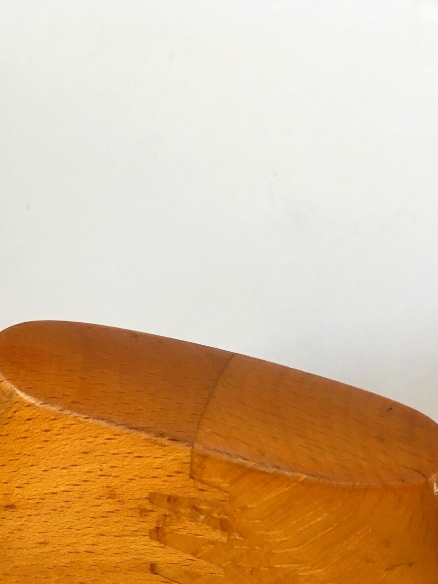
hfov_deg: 29.7
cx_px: 231
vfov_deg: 37.3
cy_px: 478
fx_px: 827
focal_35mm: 49
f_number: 2.2
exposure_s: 1/33
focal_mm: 4.15
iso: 80
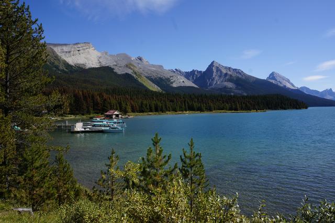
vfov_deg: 47.8
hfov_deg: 67.4
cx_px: 168
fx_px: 251
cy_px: 112
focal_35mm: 27
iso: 200
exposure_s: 1/200
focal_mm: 18
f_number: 13
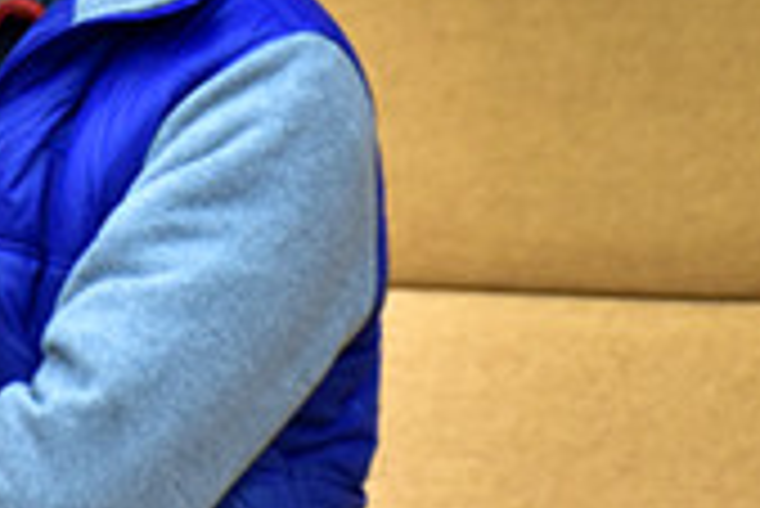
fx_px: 10776
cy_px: -4
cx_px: 0
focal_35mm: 510
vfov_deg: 2.7
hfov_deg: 4.0
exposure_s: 1/100
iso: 1600
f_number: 5.3
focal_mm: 90
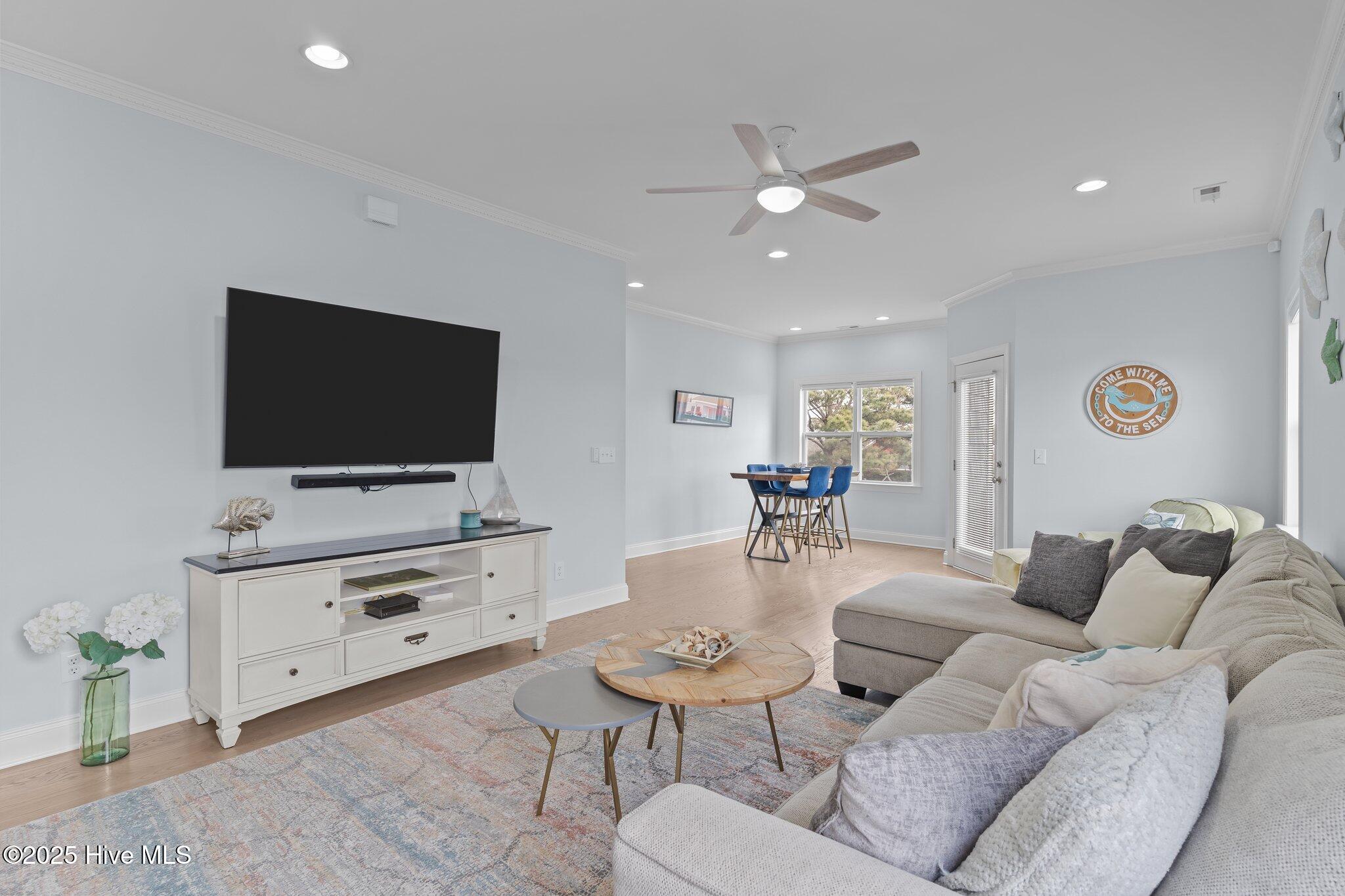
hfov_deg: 93.3
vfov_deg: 70.4
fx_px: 635
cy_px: 448
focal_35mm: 17
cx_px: 672
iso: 125
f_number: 8
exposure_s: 1/1.67
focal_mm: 17
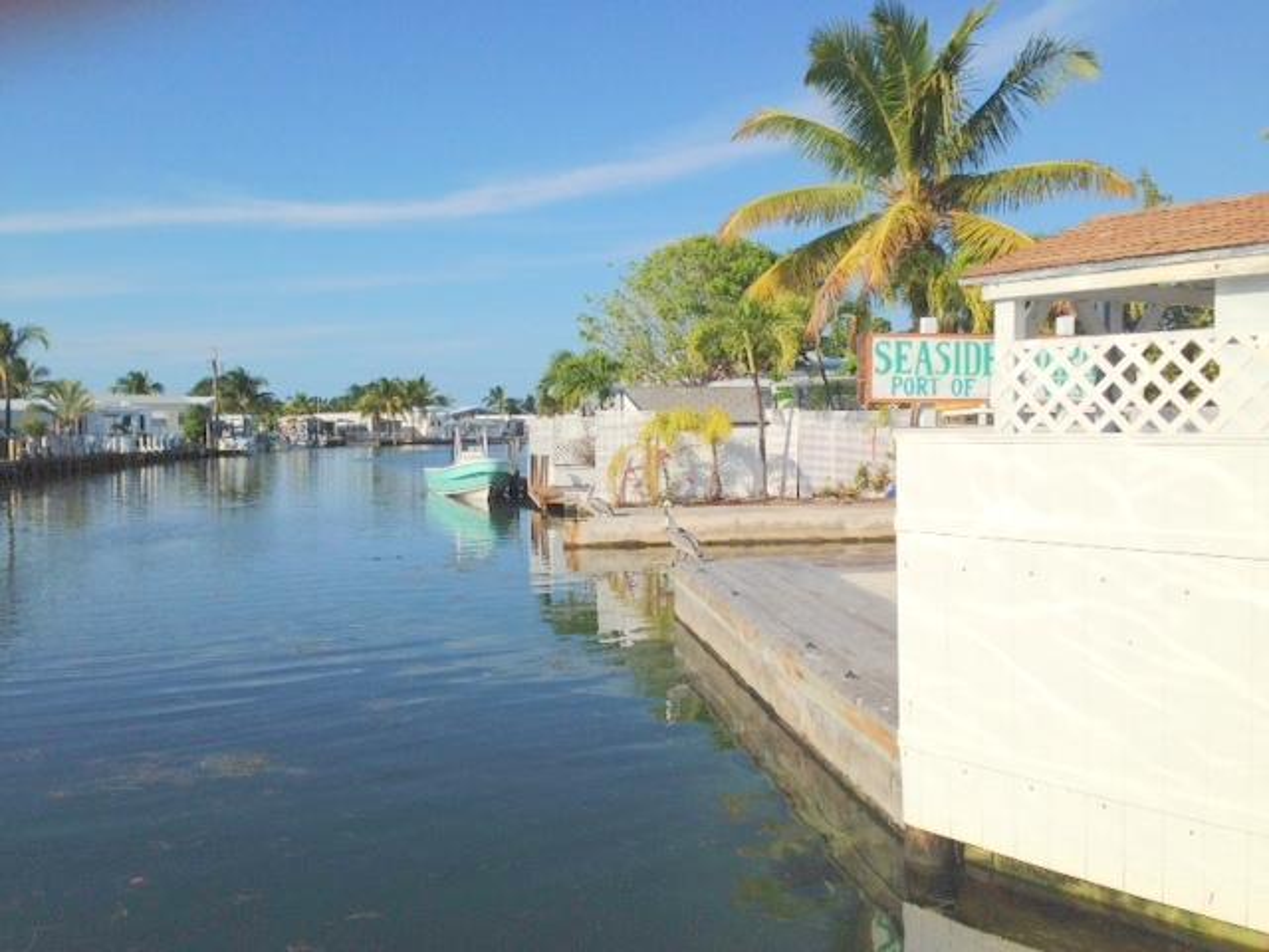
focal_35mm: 33
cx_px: 634
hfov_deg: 55.4
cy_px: 476
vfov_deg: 42.9
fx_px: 1210
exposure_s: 1/4525
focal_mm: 4.12
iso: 50
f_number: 2.4
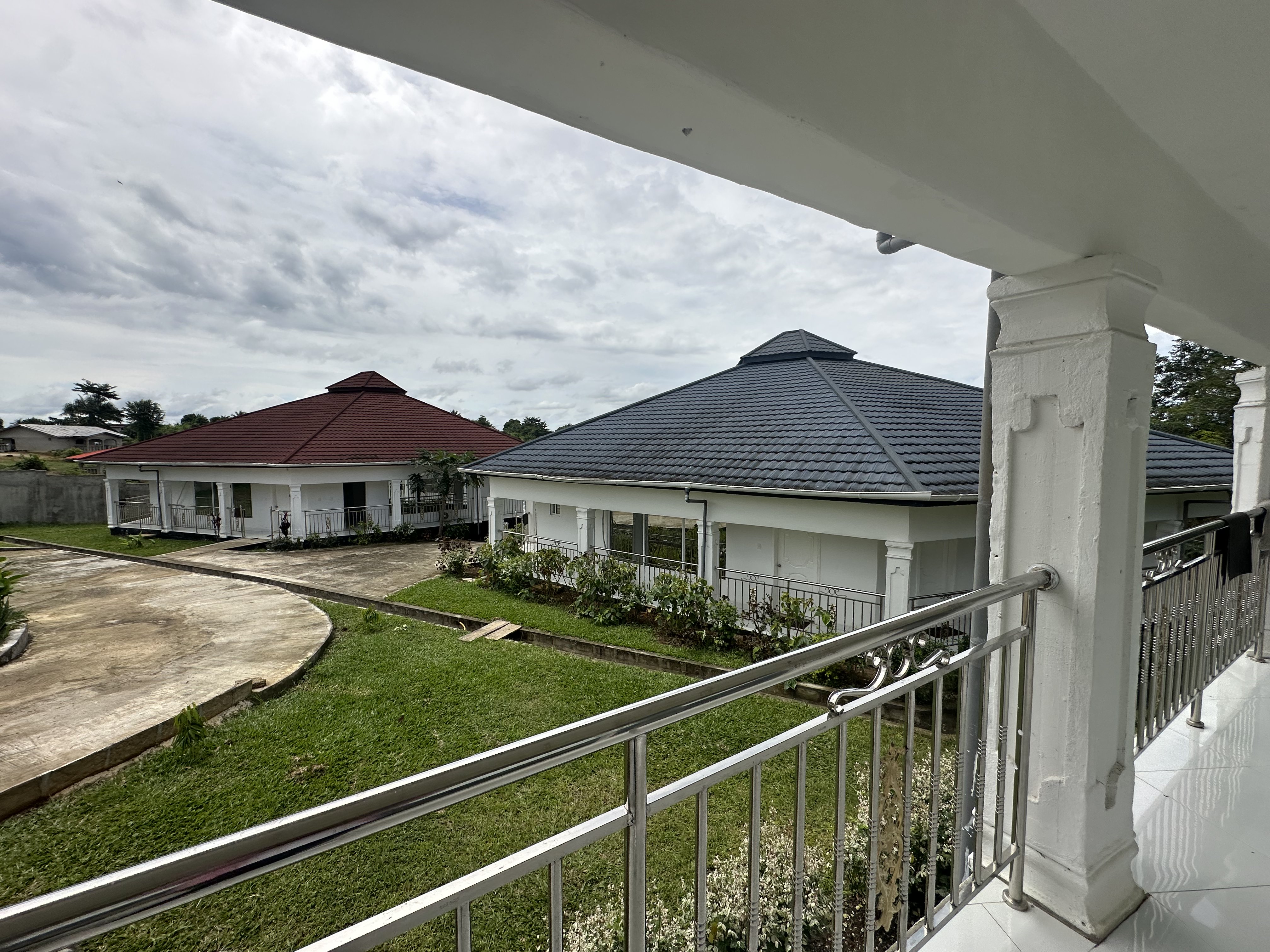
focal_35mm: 14
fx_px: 514
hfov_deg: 102.1
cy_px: 476
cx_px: 635
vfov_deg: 85.7
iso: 50
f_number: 2.2
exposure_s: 1/3205
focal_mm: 2.22
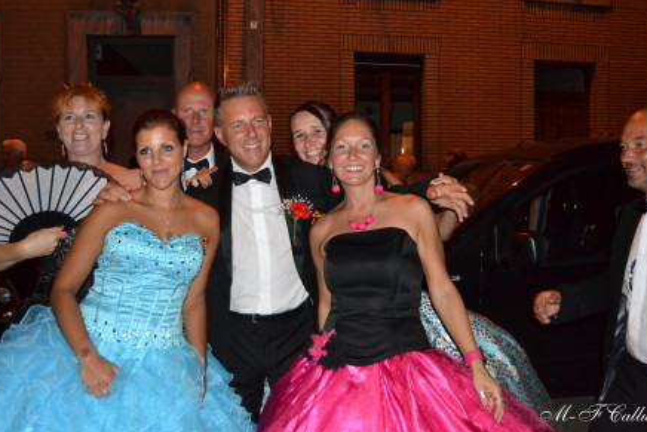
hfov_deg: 57.2
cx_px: 313
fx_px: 593
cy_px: 200
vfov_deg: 40.0
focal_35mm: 33
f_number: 3.5
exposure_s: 1/60
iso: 3200
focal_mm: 20
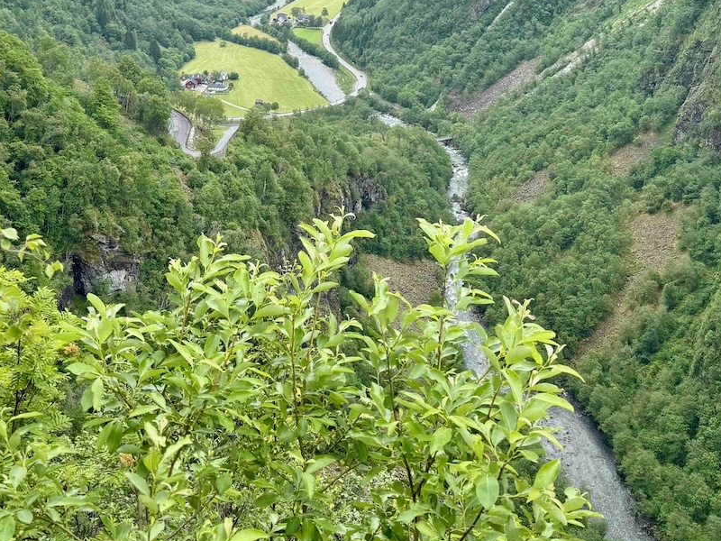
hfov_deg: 37.4
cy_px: -12
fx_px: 1062
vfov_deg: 26.8
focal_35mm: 51
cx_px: 418
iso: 80
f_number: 1.78
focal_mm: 6.76
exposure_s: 1/925
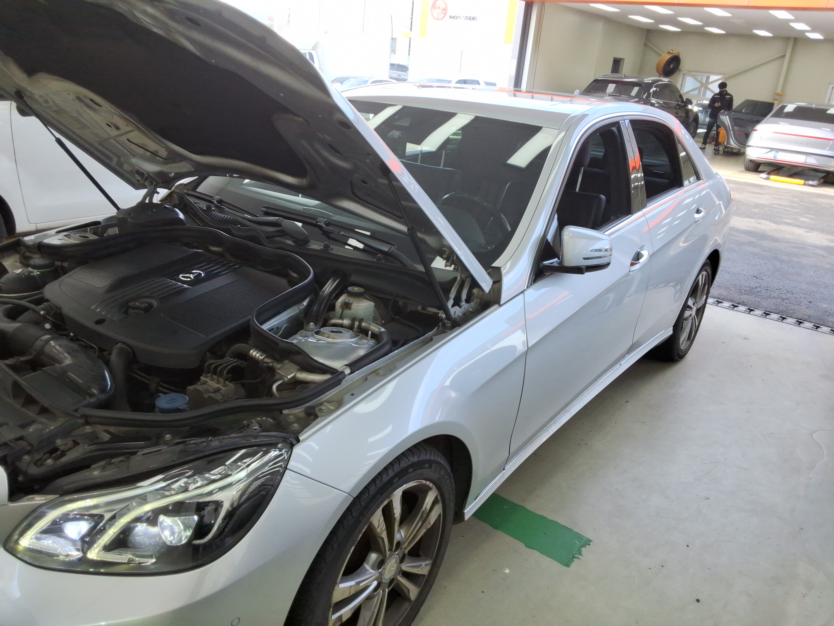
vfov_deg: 49.7
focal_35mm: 28
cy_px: 313
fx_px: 675
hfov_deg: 63.4
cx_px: 417
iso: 32
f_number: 1.9
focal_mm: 2.91
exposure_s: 1/189
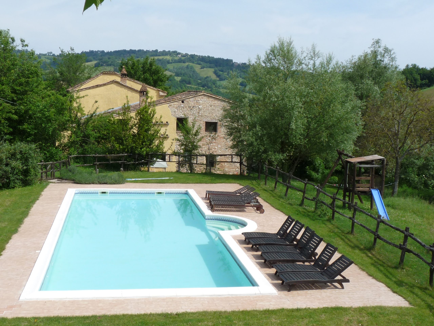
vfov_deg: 30.9
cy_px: 163
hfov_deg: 40.4
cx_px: 217
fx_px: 589
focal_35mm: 47
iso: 100
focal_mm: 6
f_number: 5.6
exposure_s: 1/400
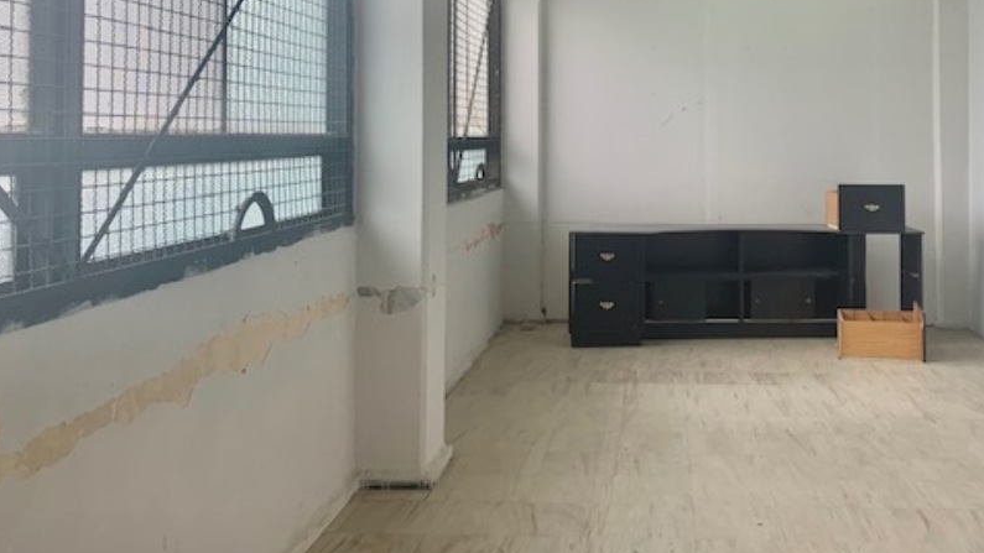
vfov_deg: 30.4
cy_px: 113
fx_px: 991
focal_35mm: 38
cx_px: 635
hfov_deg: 52.0
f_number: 1.8
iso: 40
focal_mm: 4.25
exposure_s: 1/120
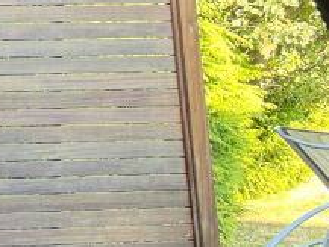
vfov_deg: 13.0
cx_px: -412
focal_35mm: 113
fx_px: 1075
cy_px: 36
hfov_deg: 13.6
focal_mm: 6.76
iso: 100
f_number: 1.78
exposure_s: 1/100
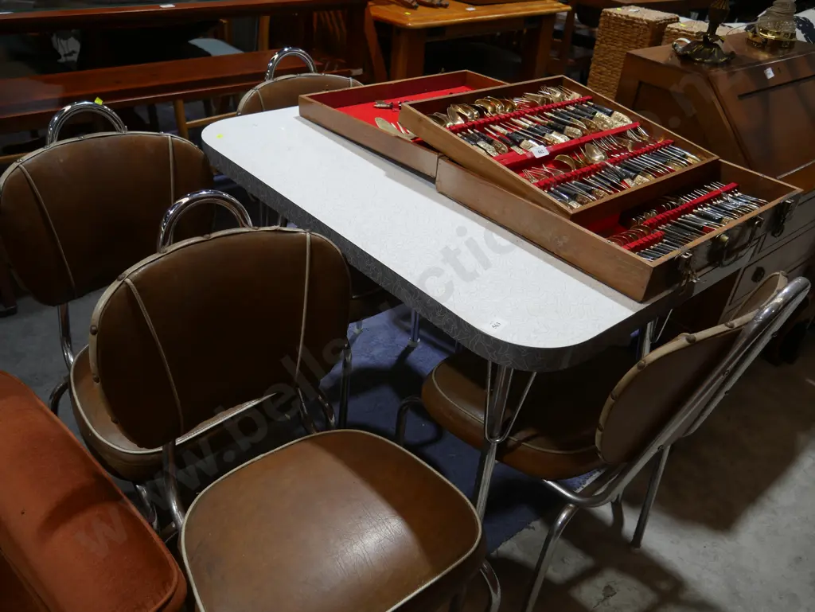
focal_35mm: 28
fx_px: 660
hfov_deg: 63.4
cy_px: 306
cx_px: 408
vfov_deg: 49.8
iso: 200
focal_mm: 14
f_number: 3.5
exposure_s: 1/80
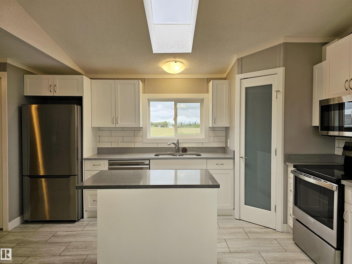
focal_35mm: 23
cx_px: 176
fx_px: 234
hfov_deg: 73.9
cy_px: 132
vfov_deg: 58.9
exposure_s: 1/120
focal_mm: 6.3
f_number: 1.7
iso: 20
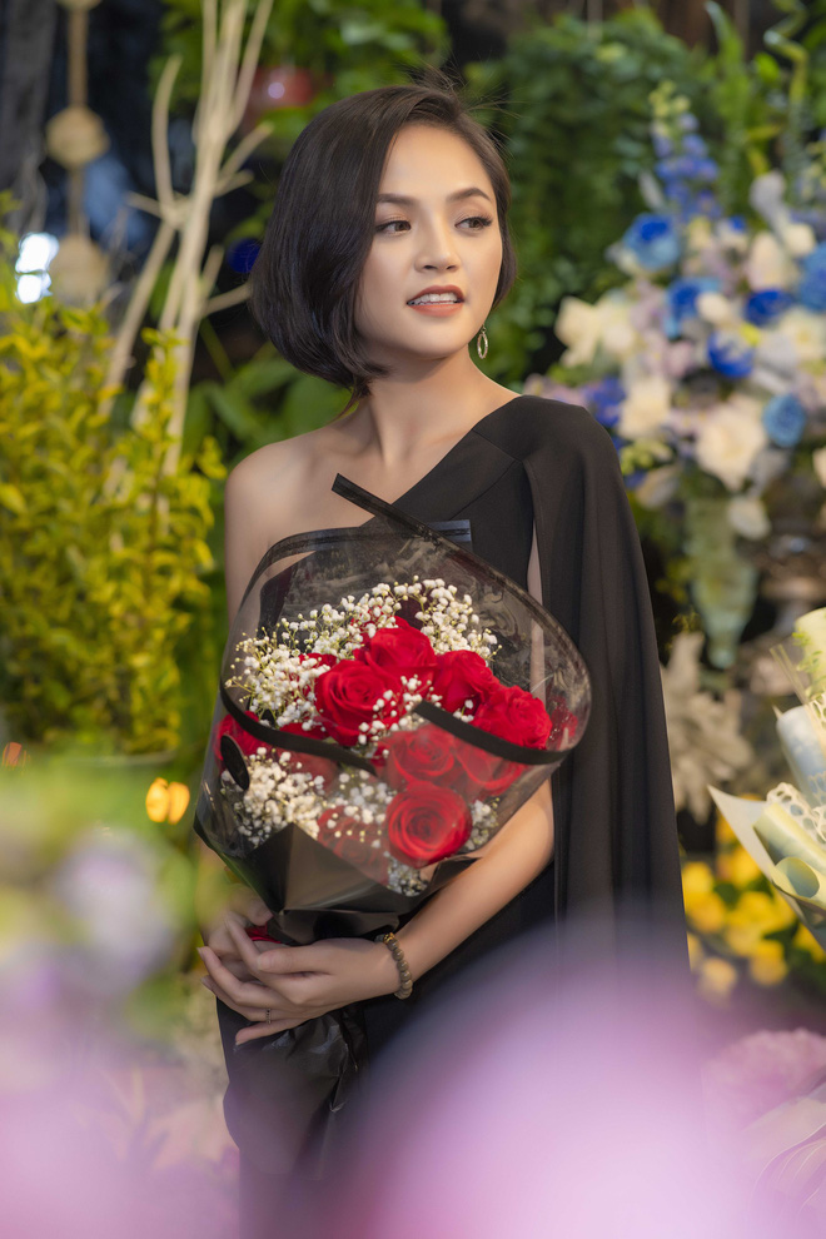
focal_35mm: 105
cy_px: 620
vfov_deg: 19.5
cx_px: 413
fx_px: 3613
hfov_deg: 13.0
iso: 400
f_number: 3.2
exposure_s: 1/200
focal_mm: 105
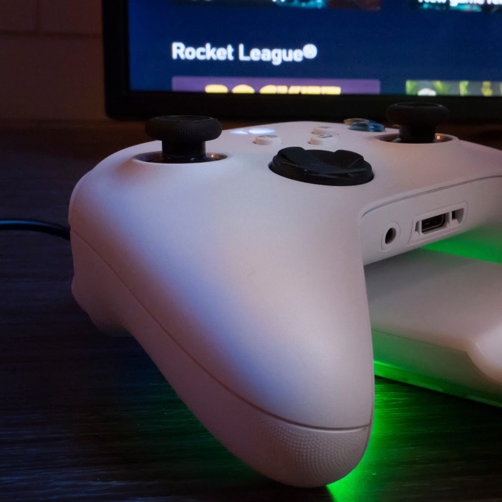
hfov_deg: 25.5
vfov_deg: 27.1
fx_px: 1034
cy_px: 164
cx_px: 541
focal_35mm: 63
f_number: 9
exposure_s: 1/25
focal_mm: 16
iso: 3200
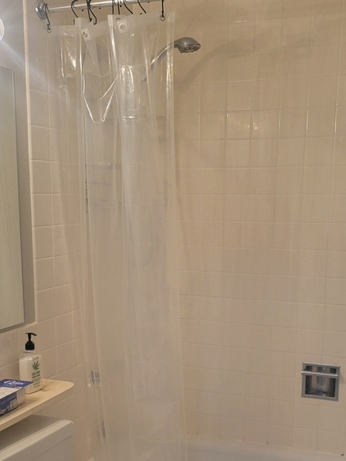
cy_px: 321
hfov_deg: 30.9
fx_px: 626
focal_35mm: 47
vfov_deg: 39.7
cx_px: 167
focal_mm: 5.4
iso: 125
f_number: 1.8
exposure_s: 1/120
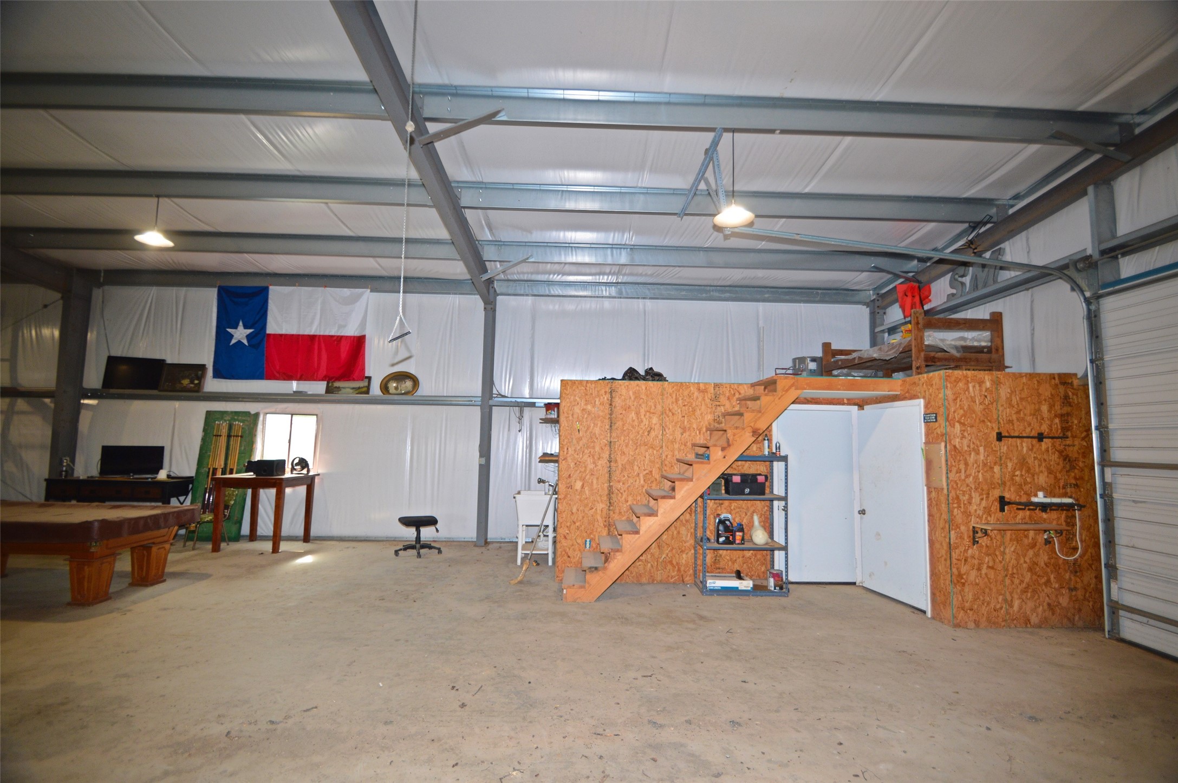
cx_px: 589
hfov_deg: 100.4
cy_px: 392
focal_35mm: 15
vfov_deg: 77.2
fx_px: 490
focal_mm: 10
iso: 200
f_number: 3.5
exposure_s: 1/25
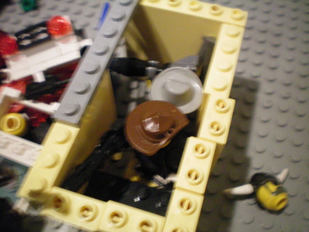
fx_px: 339
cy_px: 116
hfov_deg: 49.0
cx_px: 154
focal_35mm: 38
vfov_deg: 37.7
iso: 400
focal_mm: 6.3
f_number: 3.1
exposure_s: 1/13
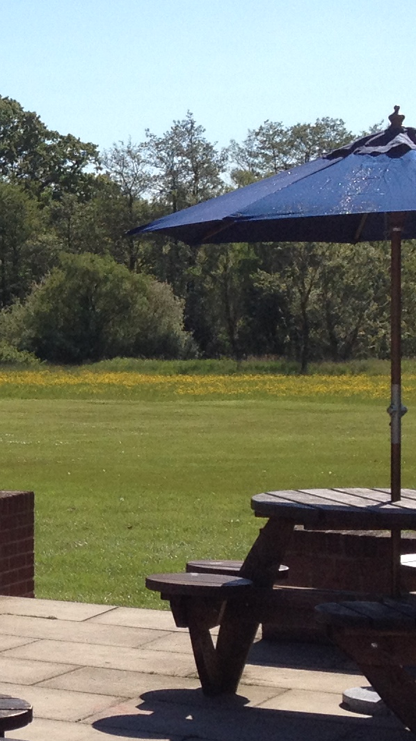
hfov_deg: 9.9
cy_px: 368
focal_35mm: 117
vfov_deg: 18.3
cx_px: -312
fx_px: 2296
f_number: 2.4
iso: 50
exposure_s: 1/1972
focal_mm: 4.28
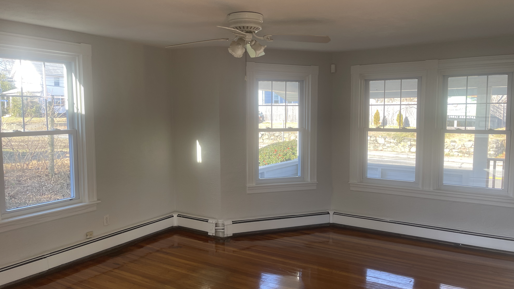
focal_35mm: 29
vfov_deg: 40.2
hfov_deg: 66.1
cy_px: 147
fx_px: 395
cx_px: 258
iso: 50
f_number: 1.6
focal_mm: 5.1
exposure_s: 1/121
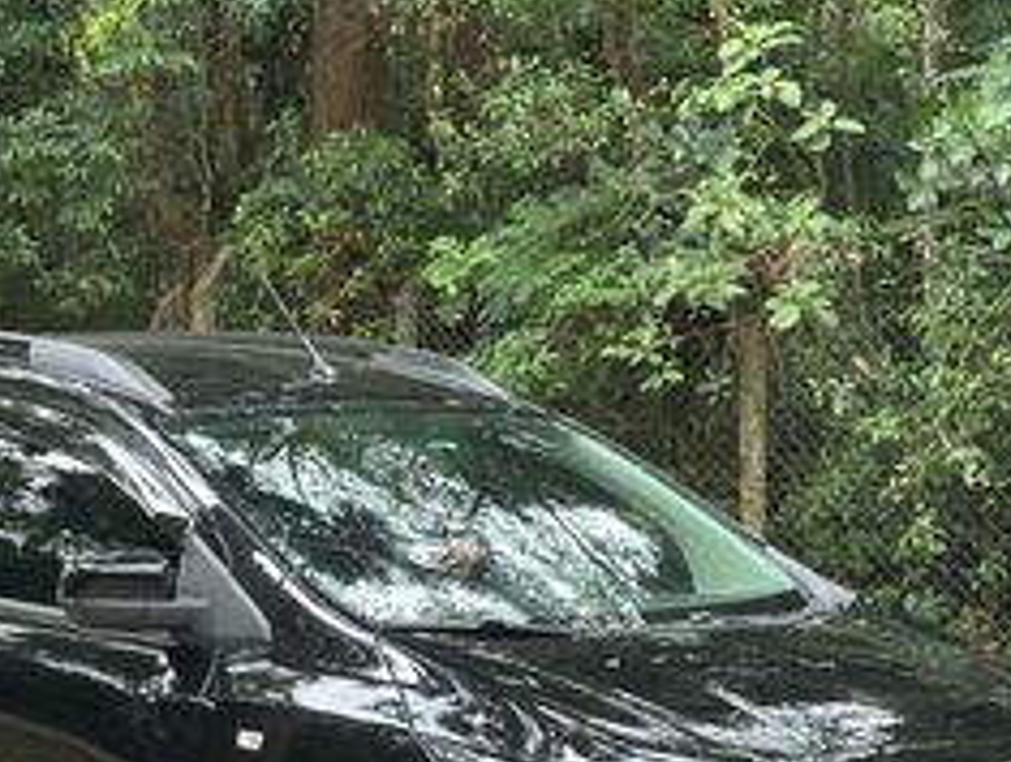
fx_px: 2808
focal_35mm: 96
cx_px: 348
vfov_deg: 15.3
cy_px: 616
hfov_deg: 20.3
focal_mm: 6.86
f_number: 1.78
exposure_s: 1/87
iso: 80
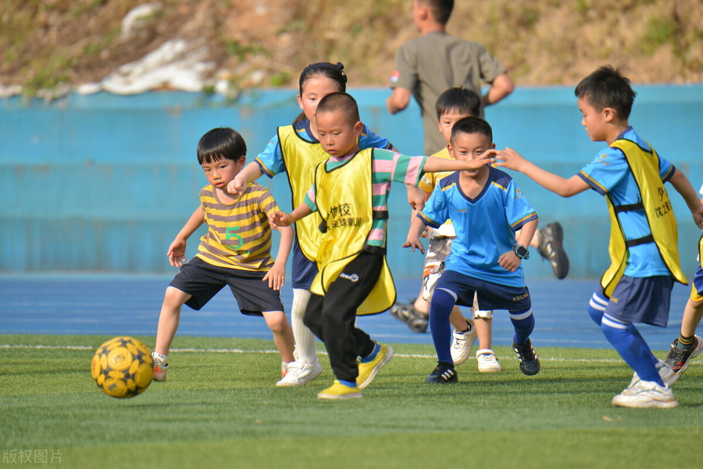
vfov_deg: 3.4
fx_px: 7814
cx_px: 352
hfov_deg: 5.2
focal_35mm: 400
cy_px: 234
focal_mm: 400
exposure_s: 1/1600
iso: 900
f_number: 5.6
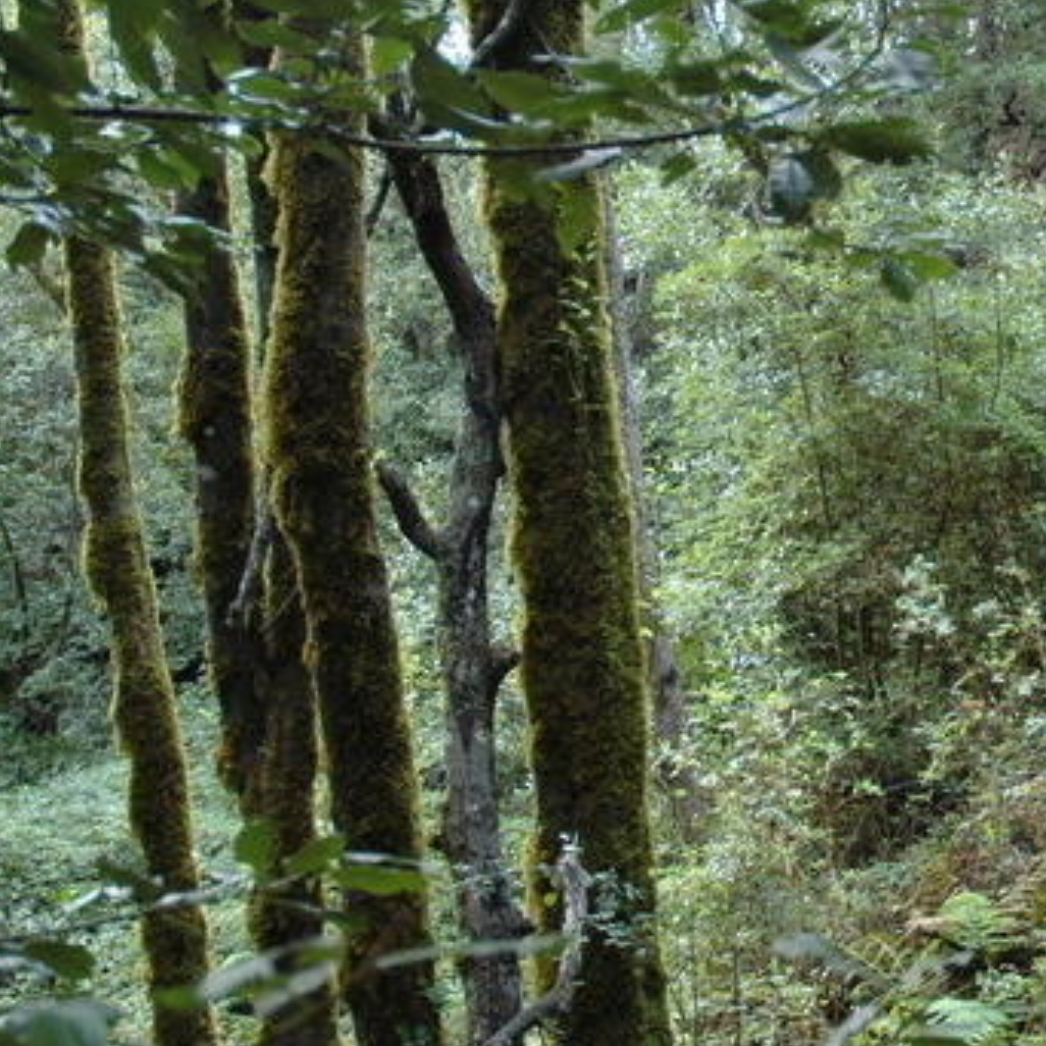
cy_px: 567
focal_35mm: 59
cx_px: 963
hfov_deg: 27.9
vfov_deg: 29.1
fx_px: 2017
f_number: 3.8
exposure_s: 1/30
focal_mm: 22
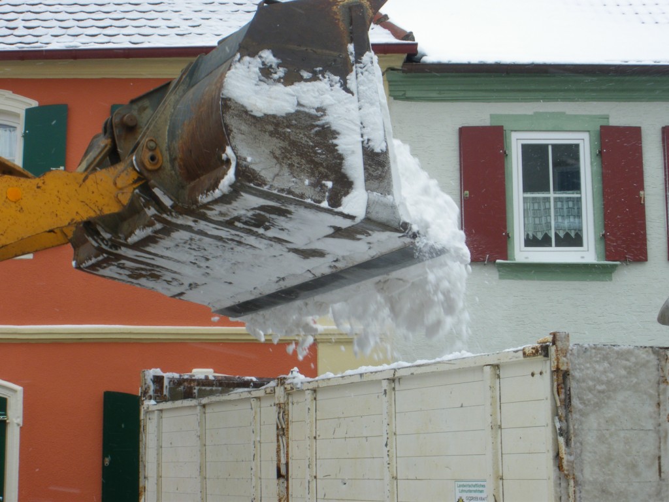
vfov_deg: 23.7
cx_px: 334
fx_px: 1198
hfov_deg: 31.2
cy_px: 251
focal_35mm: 62
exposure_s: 1/100
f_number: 7.1
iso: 64
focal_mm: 11.1
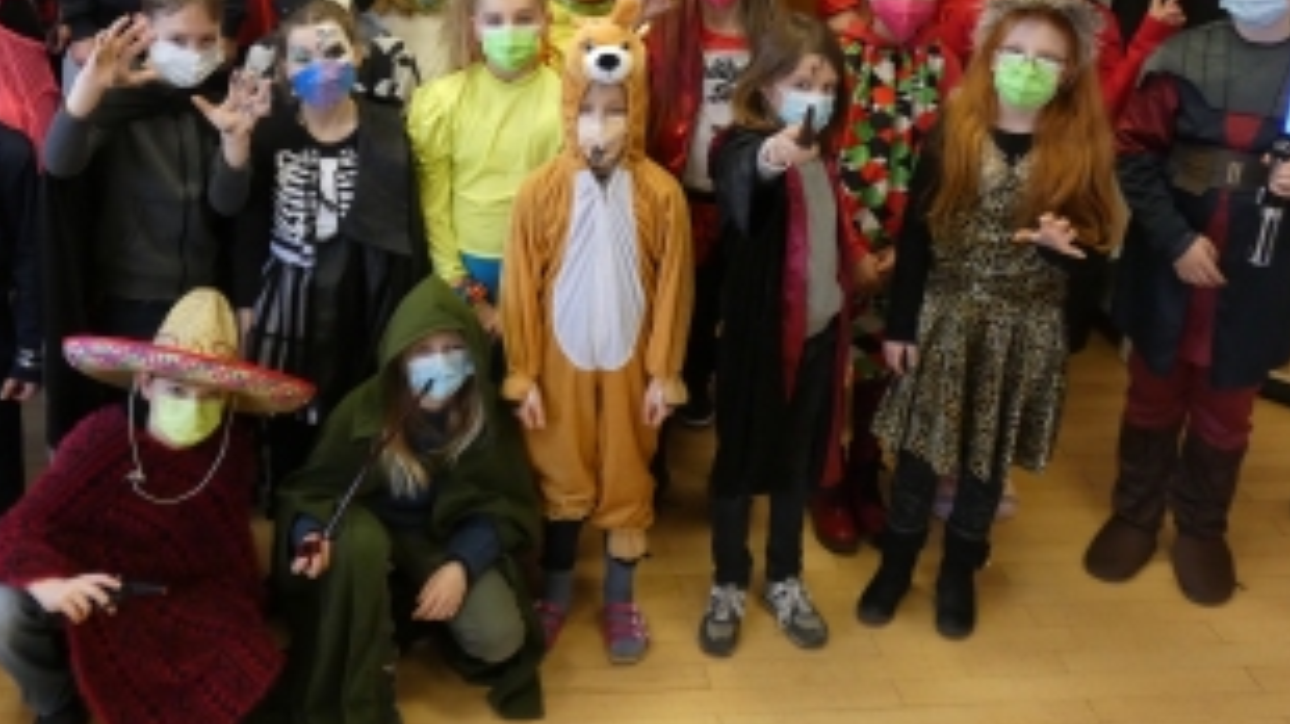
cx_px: 520
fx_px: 1538
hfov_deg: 45.3
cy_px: 146
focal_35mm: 45
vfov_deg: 26.0
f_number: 3.4
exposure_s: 1/80
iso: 400
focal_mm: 5.8
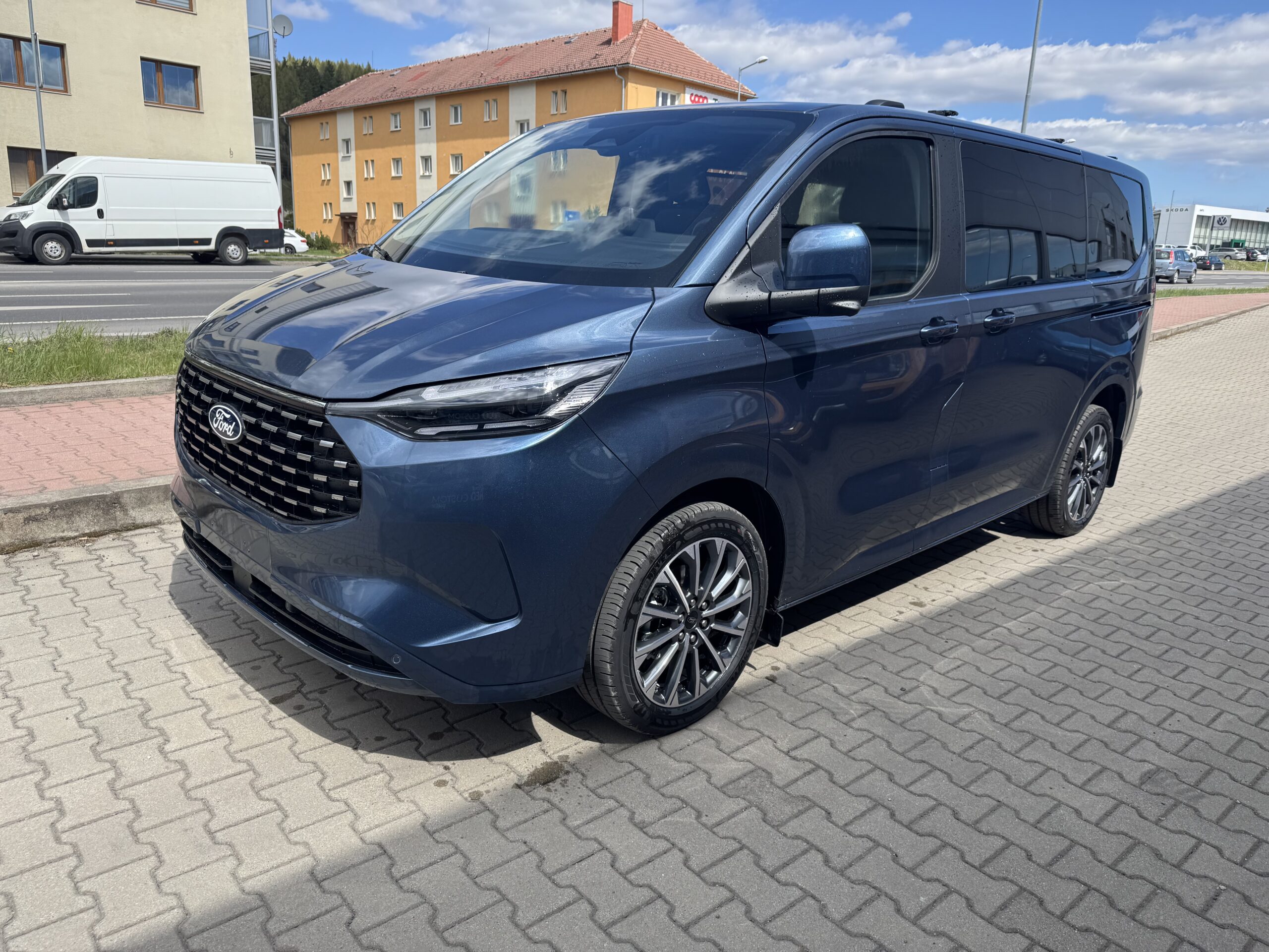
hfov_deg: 71.6
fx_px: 880
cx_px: 634
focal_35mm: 24
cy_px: 476
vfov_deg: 56.8
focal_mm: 6.76
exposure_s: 1/2252
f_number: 1.78
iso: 80
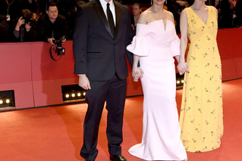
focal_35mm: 48
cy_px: 68
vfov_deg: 28.1
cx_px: 145
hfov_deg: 40.9
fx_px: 323
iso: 1250
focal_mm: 23
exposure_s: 1/400
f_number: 5
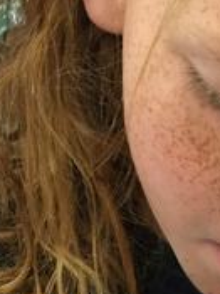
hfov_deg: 12.6
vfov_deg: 16.4
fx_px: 984
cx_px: 214
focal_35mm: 116
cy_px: 343
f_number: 2.2
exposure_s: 1/30
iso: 125
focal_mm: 4.15
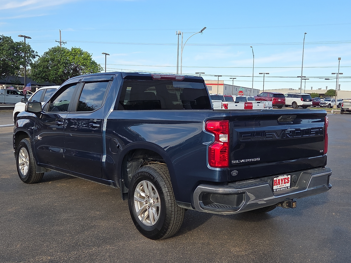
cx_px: 176
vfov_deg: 36.0
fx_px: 406
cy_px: 132
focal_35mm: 40
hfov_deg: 46.8
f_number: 1.8
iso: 76
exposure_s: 1/2500
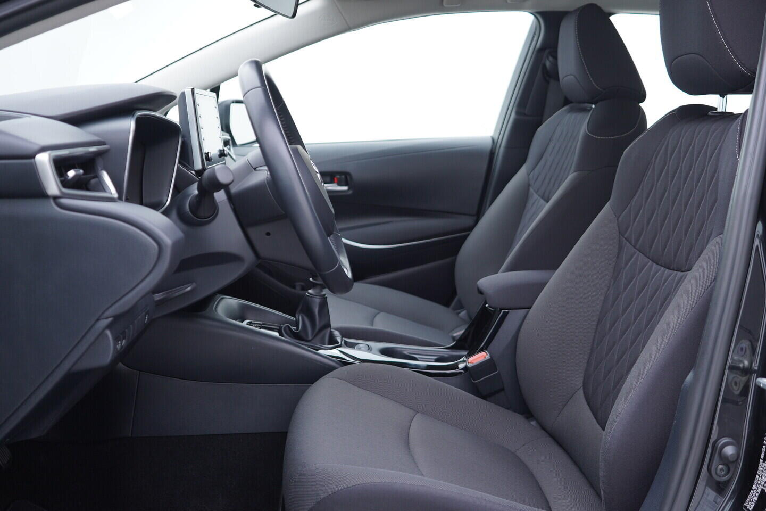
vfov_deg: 36.9
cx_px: 383
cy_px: 256
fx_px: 766
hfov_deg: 53.1
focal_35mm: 36
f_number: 2.8
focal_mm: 24
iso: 160
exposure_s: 1/40
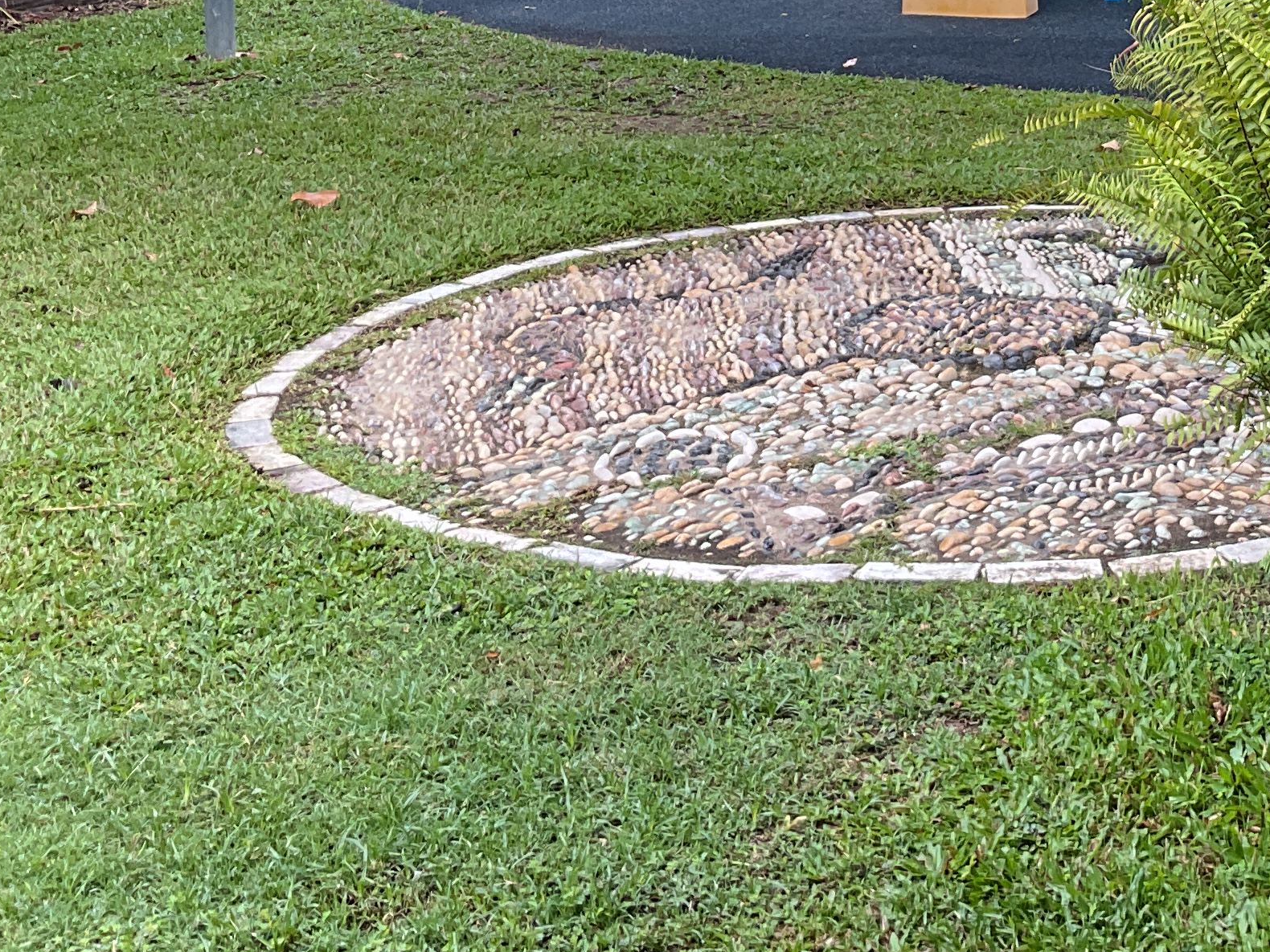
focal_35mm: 74
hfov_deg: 25.4
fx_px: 2715
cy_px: -125
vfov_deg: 19.0
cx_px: 1165
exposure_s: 1/121
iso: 16
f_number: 1.8
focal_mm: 3
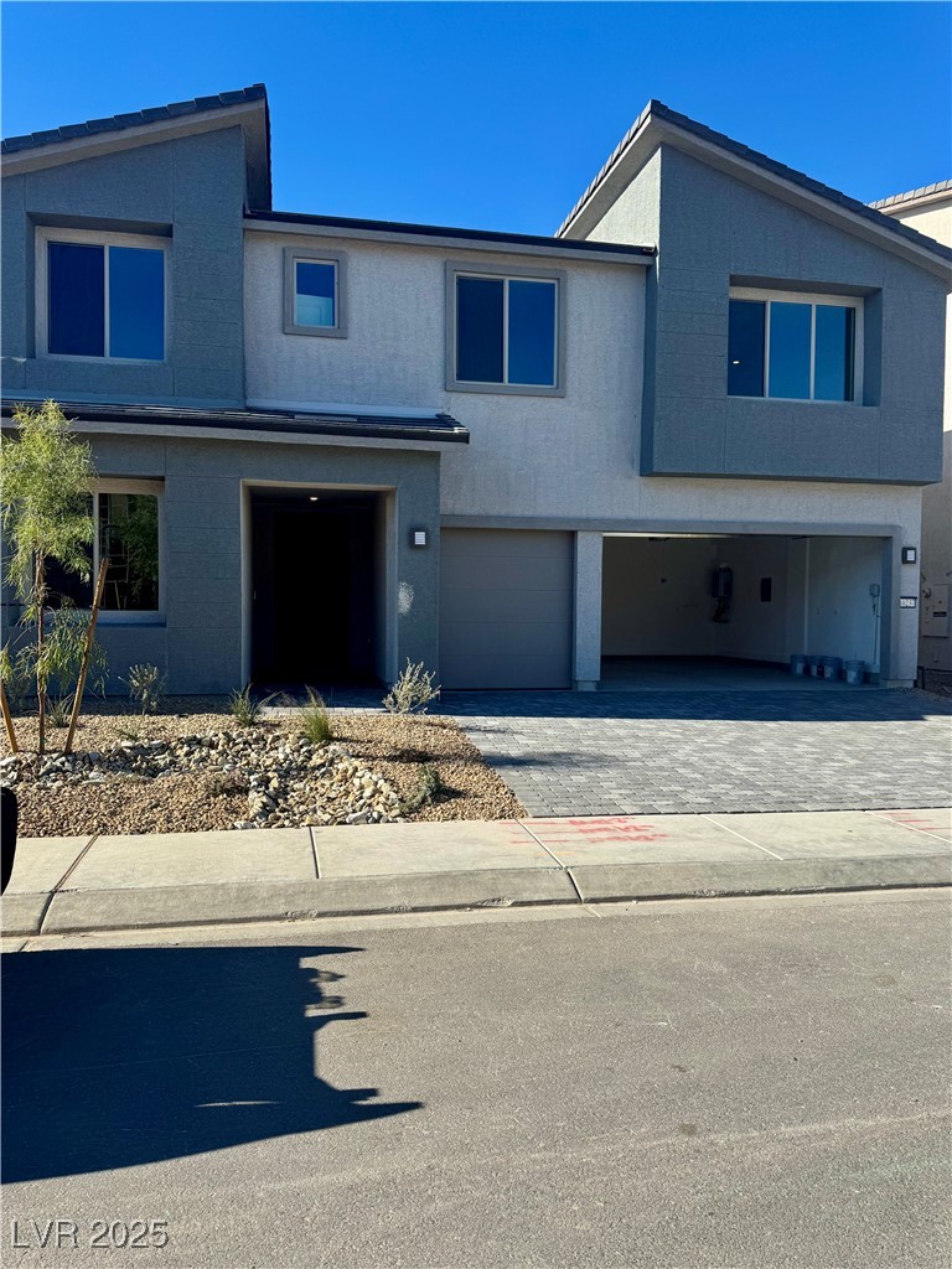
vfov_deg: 71.6
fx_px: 880
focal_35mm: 24
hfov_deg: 56.8
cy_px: 634
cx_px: 476
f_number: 1.78
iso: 80
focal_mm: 6.76
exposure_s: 1/6410
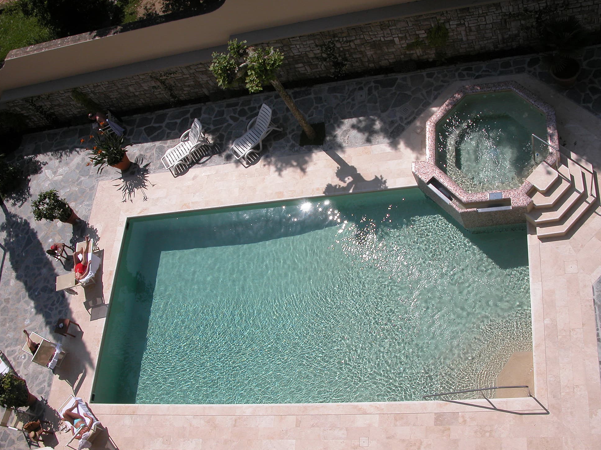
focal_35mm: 36
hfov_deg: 51.4
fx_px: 625
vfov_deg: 39.7
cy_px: 228
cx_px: 300
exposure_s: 1/435
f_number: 7.1
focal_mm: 8.9
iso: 100
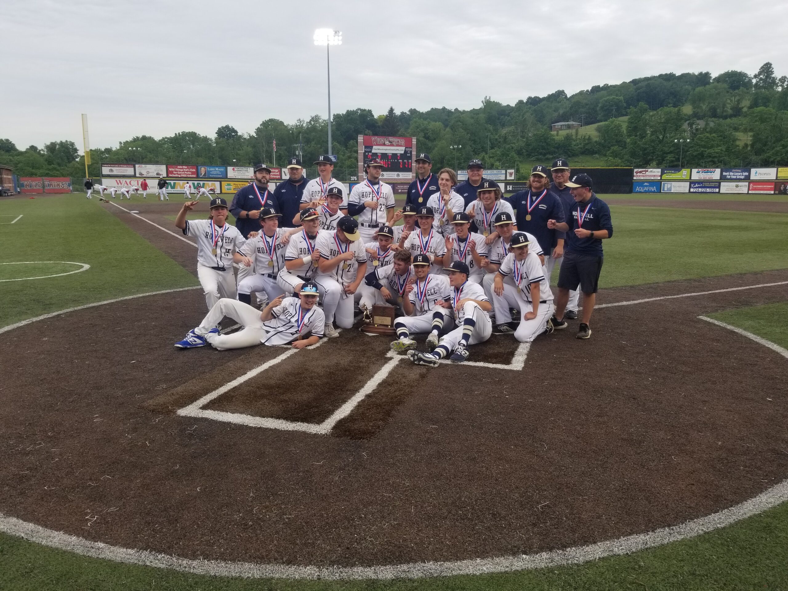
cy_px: 296
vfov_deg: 53.1
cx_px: 394
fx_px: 592
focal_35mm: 26
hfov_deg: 67.3
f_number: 1.7
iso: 50
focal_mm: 4.25
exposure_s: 1/303
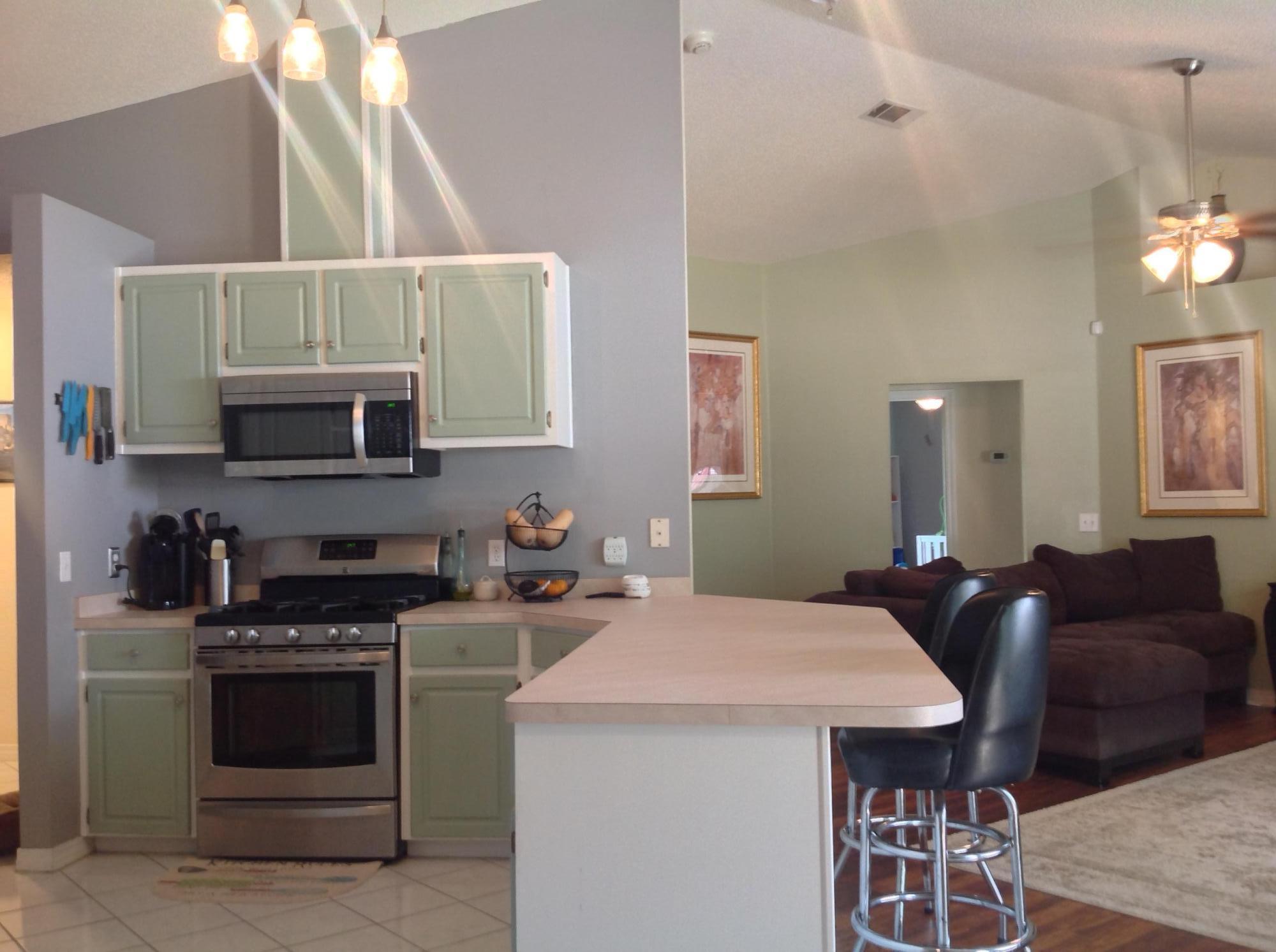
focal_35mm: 35
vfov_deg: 40.6
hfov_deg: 52.7
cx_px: 638
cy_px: 476
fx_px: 1288
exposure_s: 1/15
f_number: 2.4
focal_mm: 4.28
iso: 80
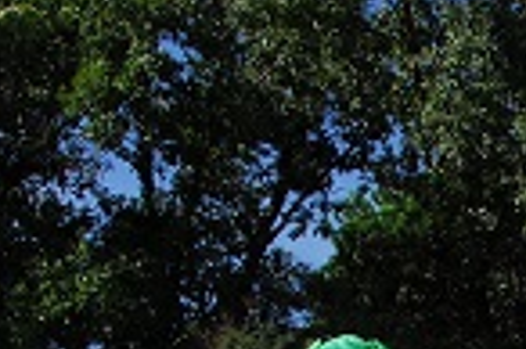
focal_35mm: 216
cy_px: 630
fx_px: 3153
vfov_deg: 6.2
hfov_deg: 9.3
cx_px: 728
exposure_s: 1/320
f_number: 8
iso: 100
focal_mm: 35
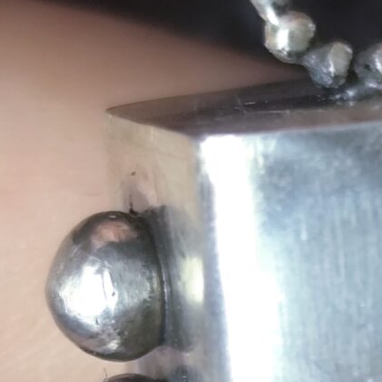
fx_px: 3109
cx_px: 466
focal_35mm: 249
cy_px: 402
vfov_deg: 7.0
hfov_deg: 7.0
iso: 250
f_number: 1.65
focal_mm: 6.19
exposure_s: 1/25
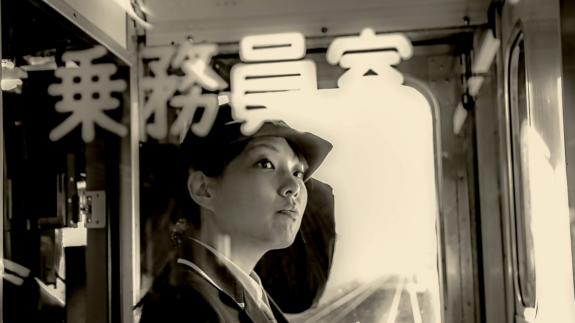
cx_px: 285
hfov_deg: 37.8
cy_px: 188
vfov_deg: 21.8
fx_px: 839
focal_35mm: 55
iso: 800
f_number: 3.5
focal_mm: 33
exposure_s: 1/40
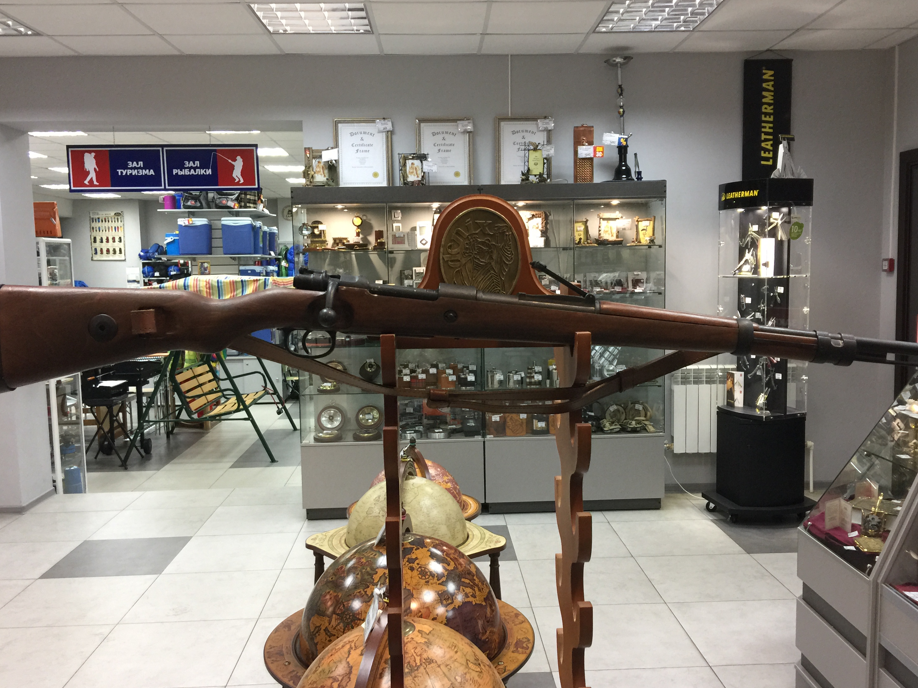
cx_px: 471
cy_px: 353
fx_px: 849
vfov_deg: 44.2
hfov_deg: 56.8
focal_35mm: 32
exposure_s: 1/17
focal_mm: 4.15
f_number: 2.2
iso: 64
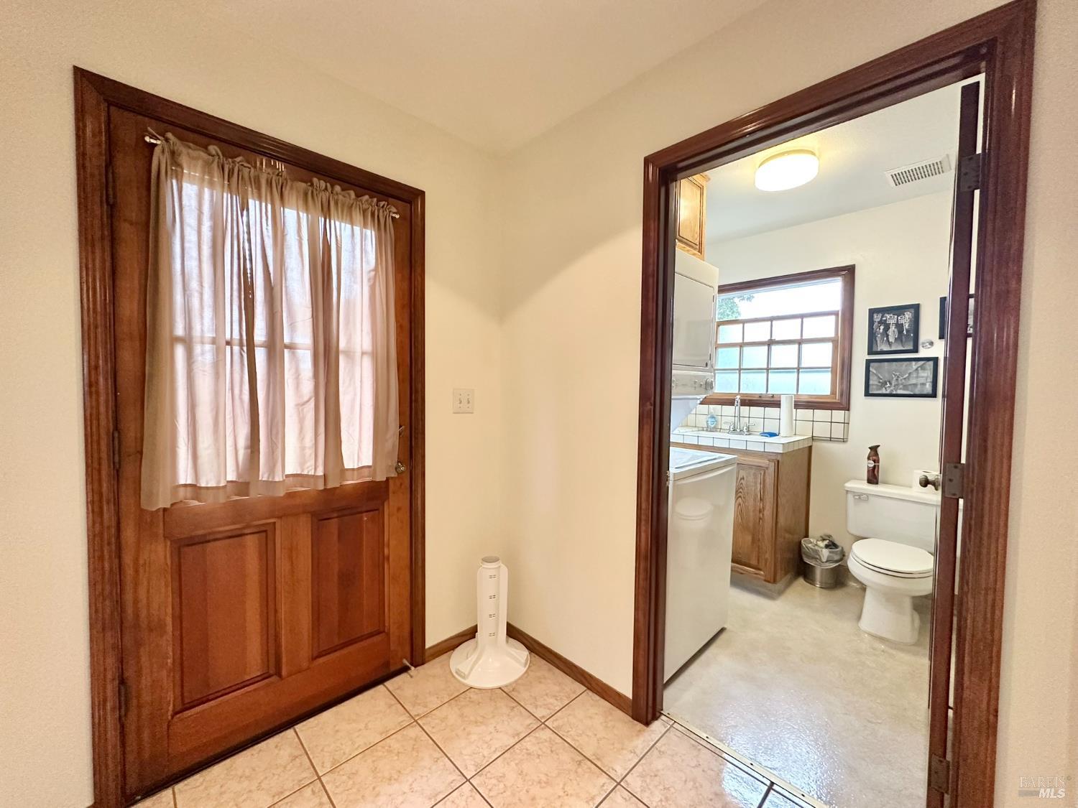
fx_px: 436
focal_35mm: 14
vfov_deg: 85.7
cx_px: 539
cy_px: 404
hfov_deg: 102.1
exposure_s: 1/60
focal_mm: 2.22
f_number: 2.2
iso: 400
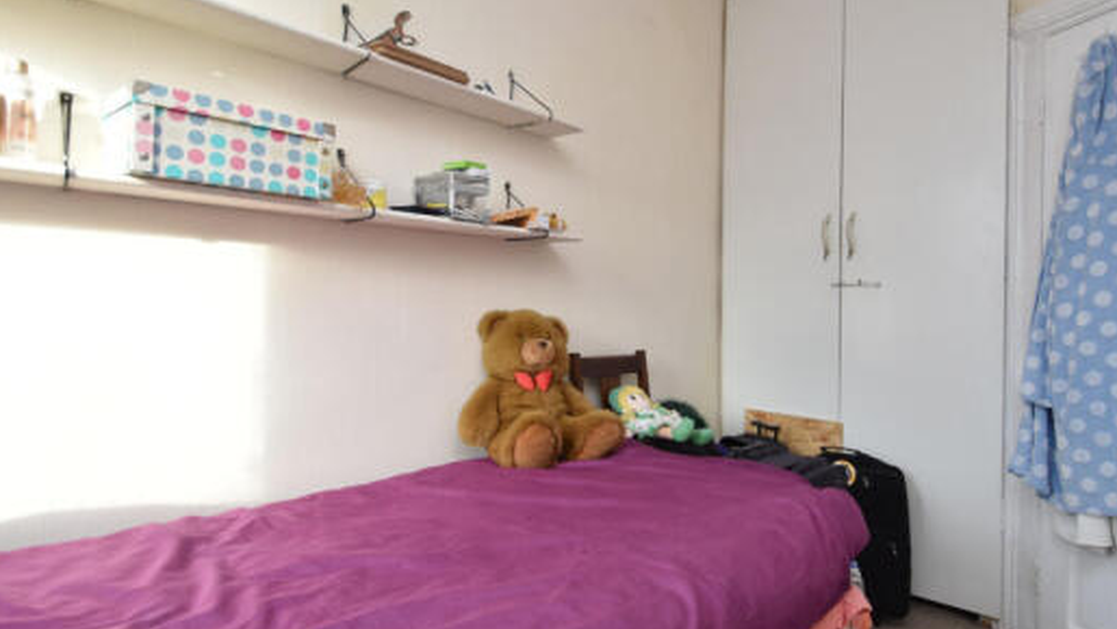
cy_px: 296
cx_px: 652
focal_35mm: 20
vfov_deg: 55.9
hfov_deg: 85.9
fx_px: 593
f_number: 4
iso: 400
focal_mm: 10
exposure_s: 1/250
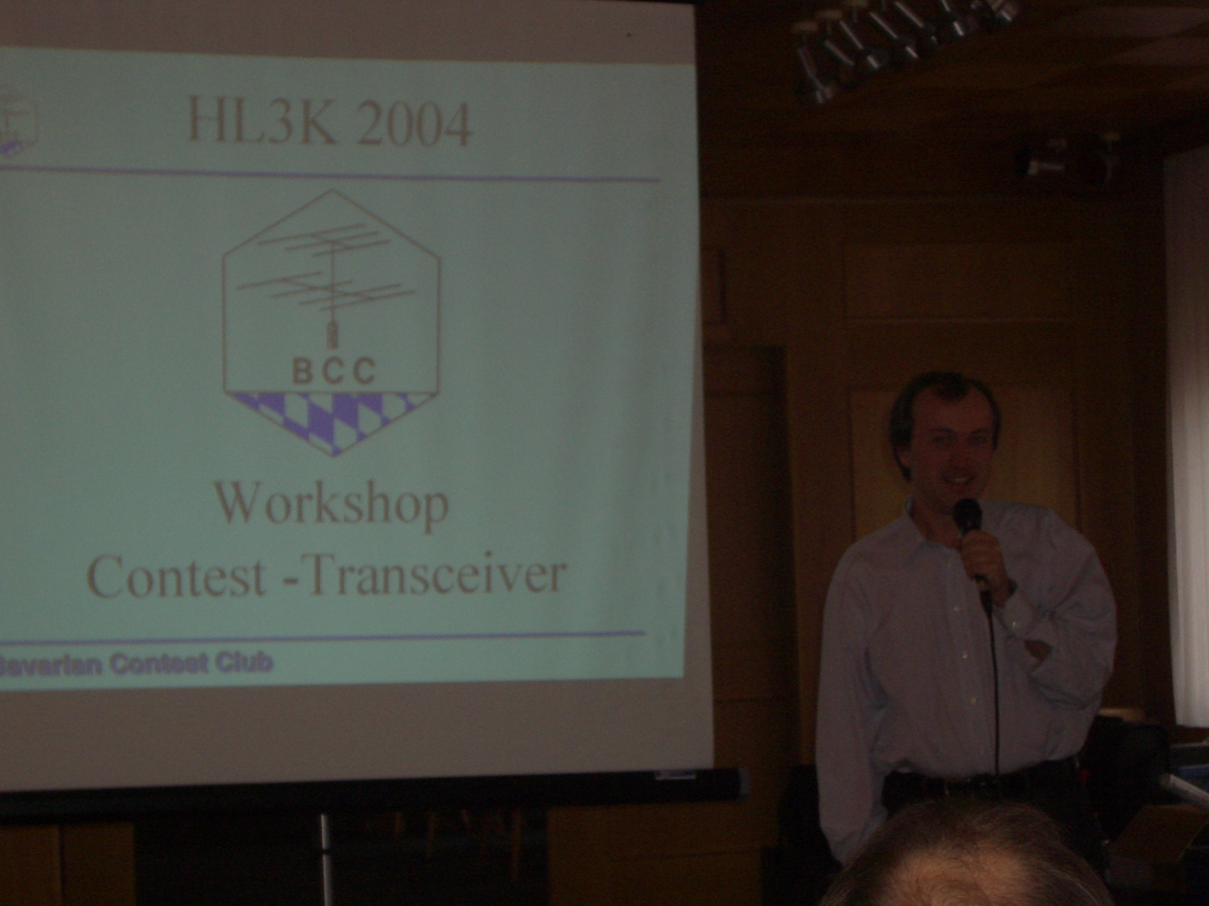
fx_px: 3073
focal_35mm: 88
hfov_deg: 22.3
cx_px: 604
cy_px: 453
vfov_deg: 16.8
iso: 100
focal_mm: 14.6
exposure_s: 1/60
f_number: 4.4
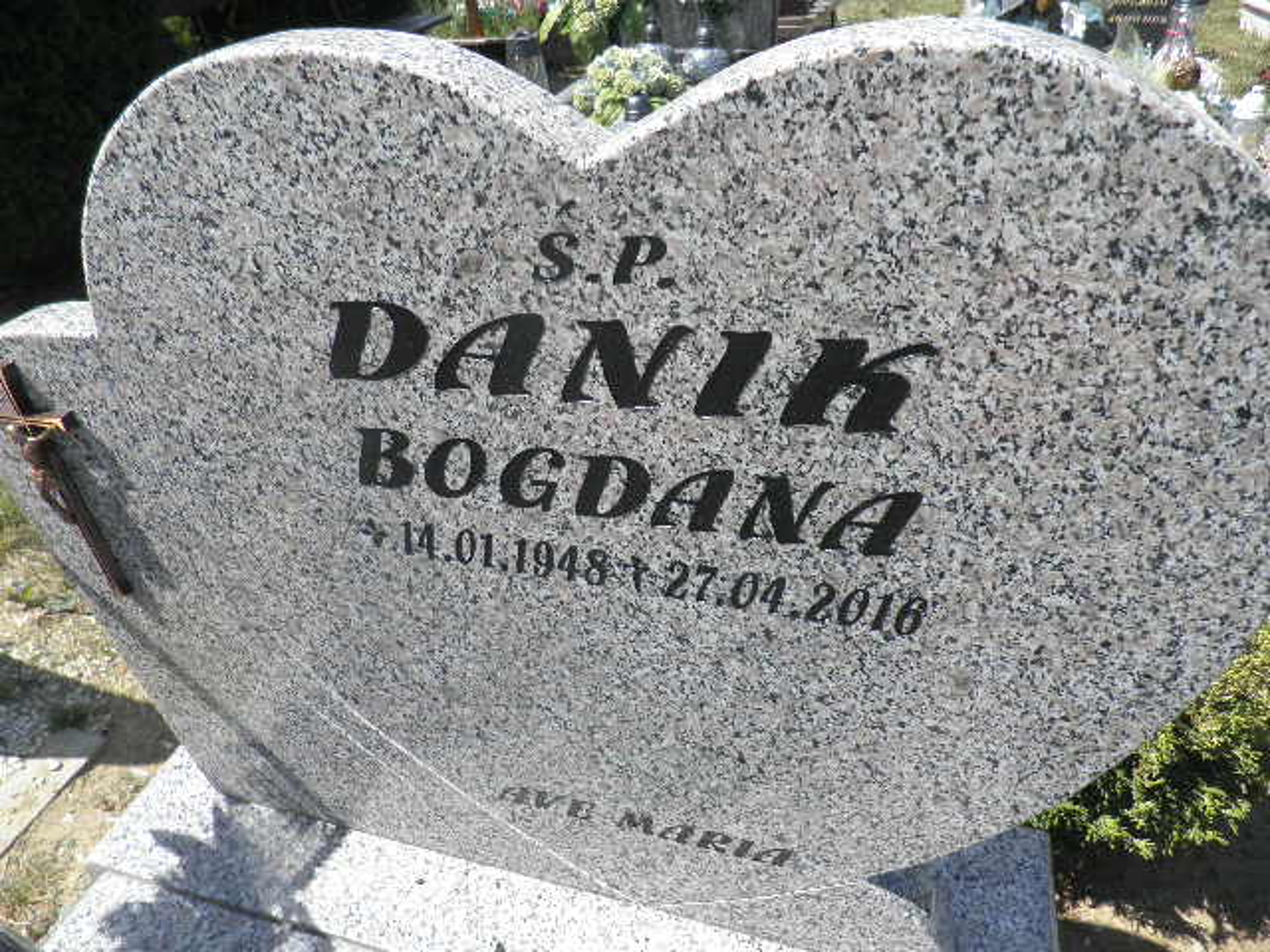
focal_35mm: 24
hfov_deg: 71.6
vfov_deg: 56.8
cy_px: 476
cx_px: 635
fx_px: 881
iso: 64
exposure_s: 1/100
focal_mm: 4.3
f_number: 8.3
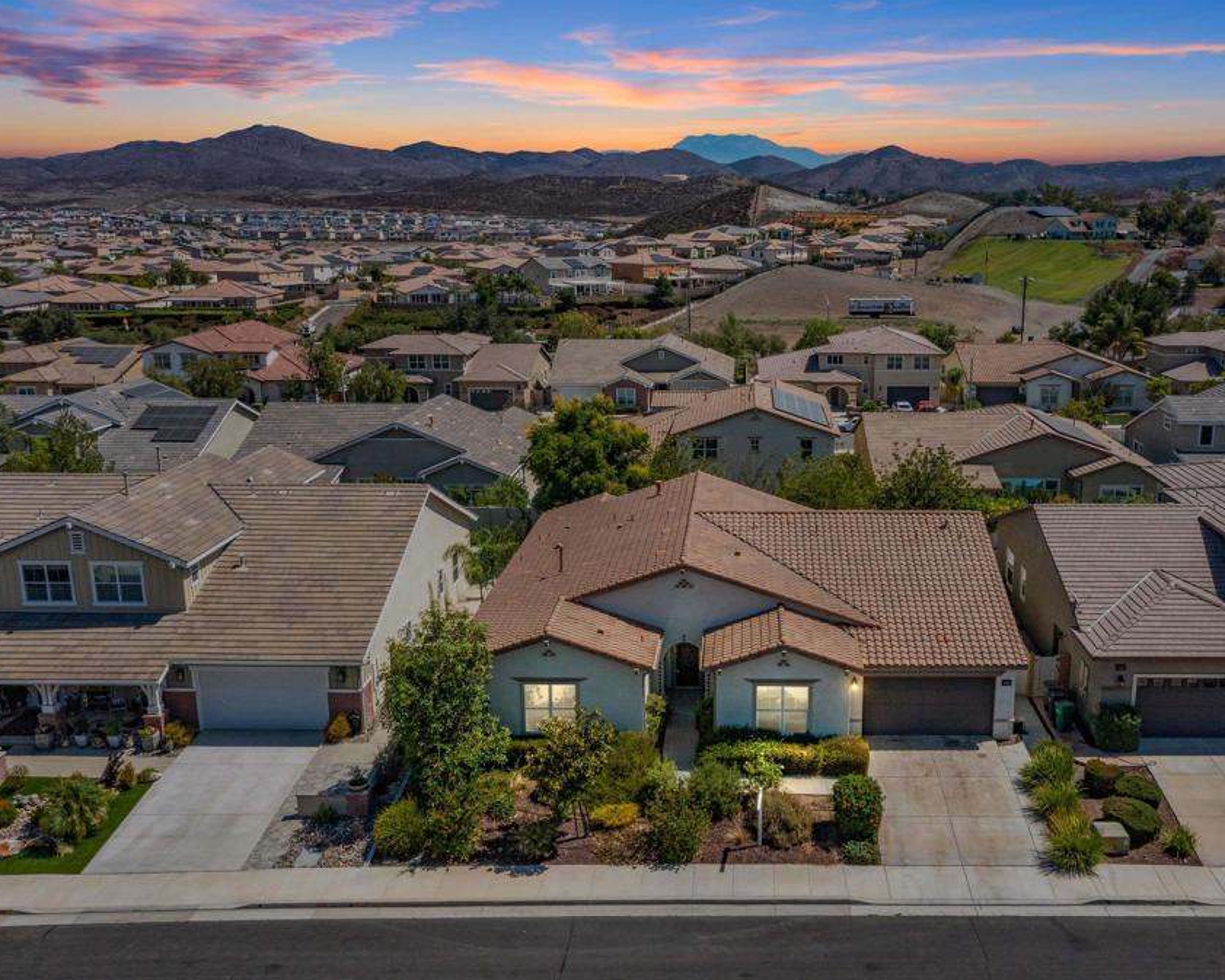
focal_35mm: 32
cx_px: 736
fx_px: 1160
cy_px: 495
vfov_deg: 45.8
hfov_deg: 55.2
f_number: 8
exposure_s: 1/1600
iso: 400
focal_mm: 10.26
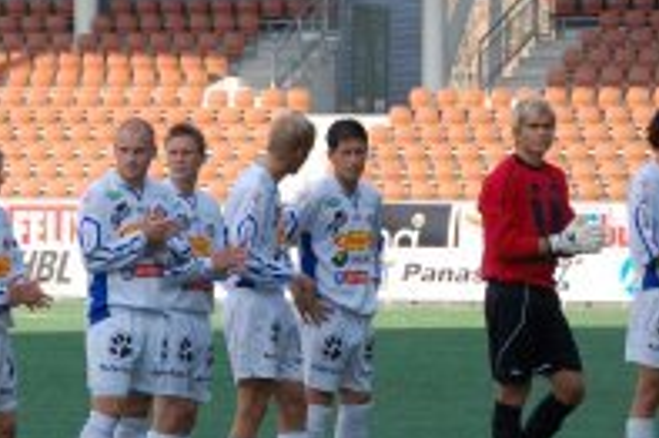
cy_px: 264
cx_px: 117
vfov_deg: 4.0
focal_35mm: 342
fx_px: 6255
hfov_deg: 6.0
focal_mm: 90
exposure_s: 1/800
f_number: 7.1
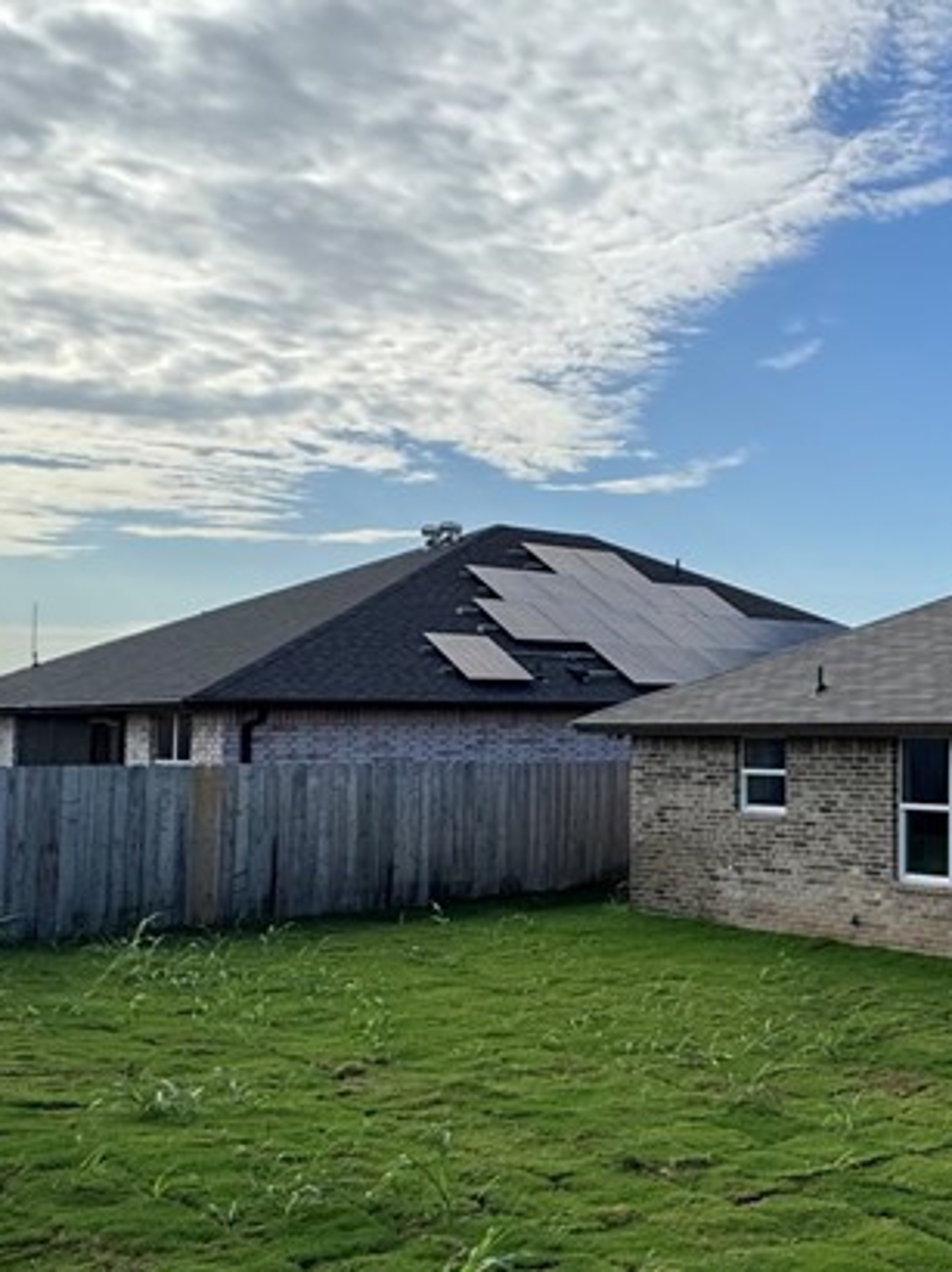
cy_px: 670
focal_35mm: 35
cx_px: 1172
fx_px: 1285
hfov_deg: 32.7
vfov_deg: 52.6
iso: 50
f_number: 2.2
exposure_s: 1/1536
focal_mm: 2.22
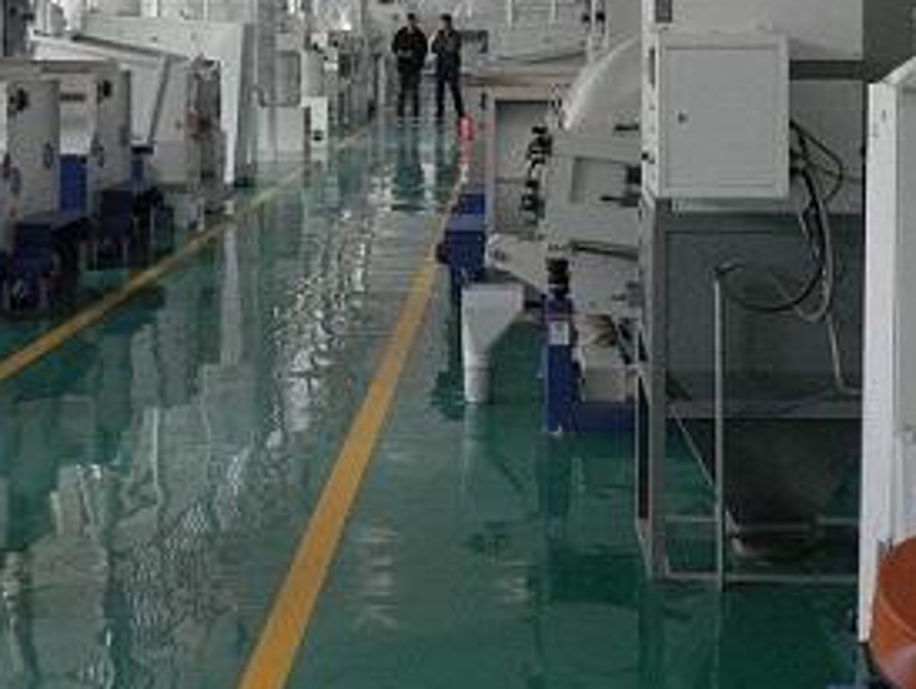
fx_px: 1854
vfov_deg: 20.4
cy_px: 7
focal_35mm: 70
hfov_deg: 27.8
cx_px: 438
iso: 250
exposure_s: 1/160
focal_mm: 5.9
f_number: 3.7
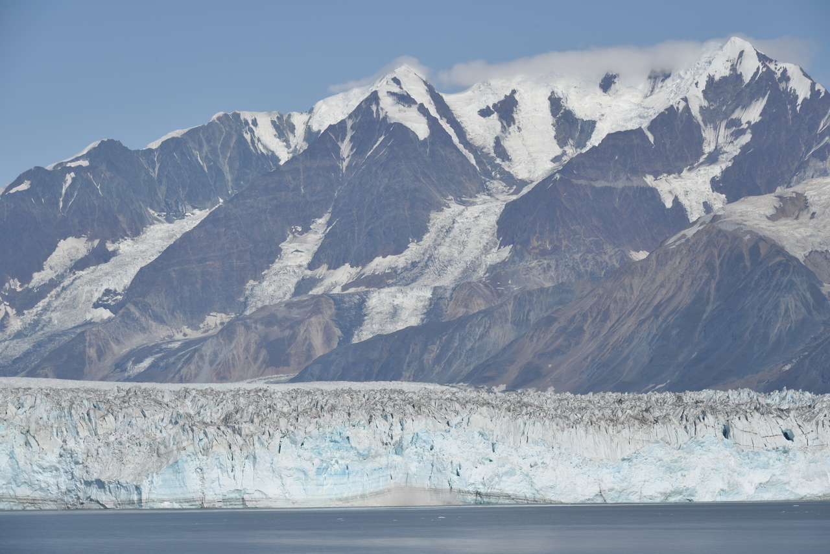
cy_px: 277
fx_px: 3113
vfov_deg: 10.2
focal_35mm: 135
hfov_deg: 15.2
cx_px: 415
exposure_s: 1/500
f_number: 11
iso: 100
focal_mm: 135
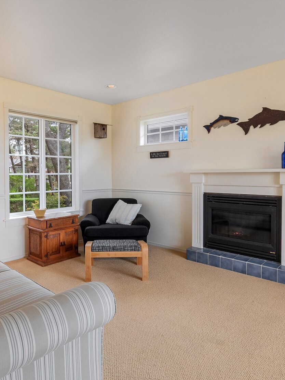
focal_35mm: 22
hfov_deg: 60.6
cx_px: 115
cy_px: 192
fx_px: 242
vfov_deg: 76.4
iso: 200
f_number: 9
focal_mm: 10
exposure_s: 1/5
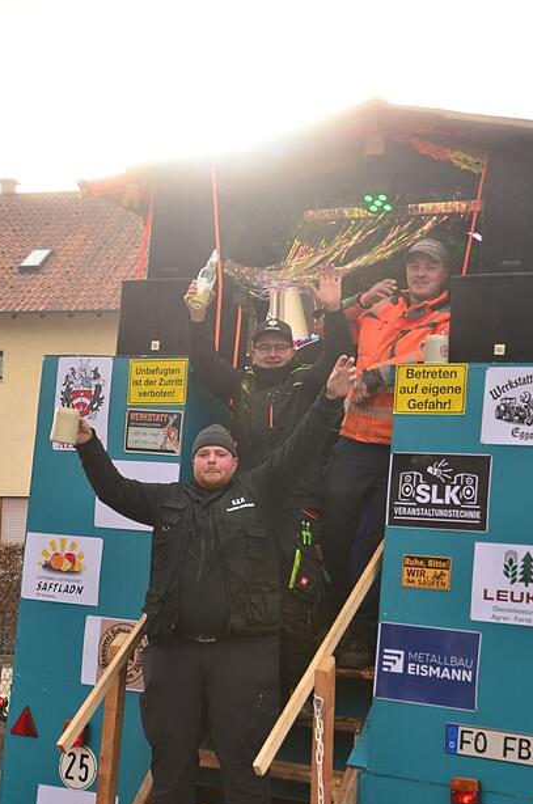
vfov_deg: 32.6
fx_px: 1373
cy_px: 466
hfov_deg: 22.0
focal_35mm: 62
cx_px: 249
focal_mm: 35
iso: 400
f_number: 5.6
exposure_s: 1/500
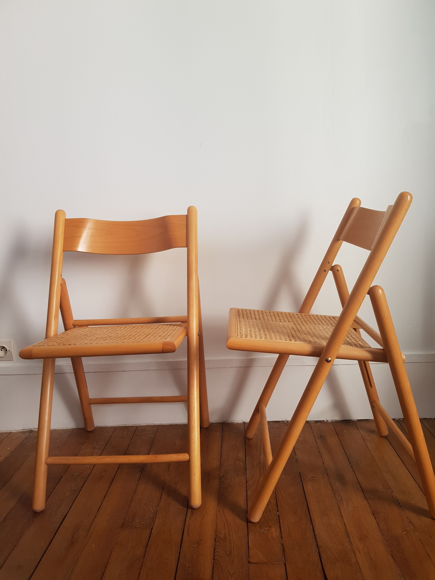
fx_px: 436
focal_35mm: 26
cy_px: 290
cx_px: 218
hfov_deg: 53.1
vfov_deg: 67.3
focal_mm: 4.2
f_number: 1.7
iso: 64
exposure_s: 1/100
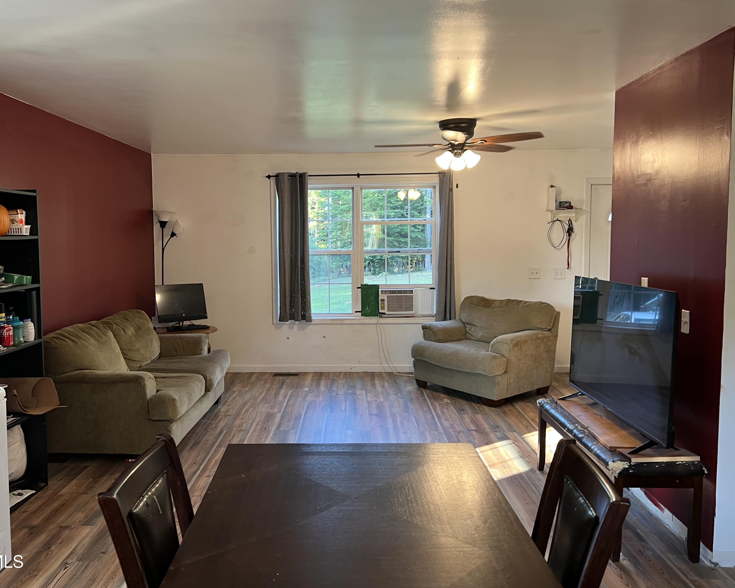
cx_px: 339
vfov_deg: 51.5
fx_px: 609
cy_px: 285
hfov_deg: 62.1
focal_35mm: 28
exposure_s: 1/60
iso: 100
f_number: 1.5
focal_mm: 5.7
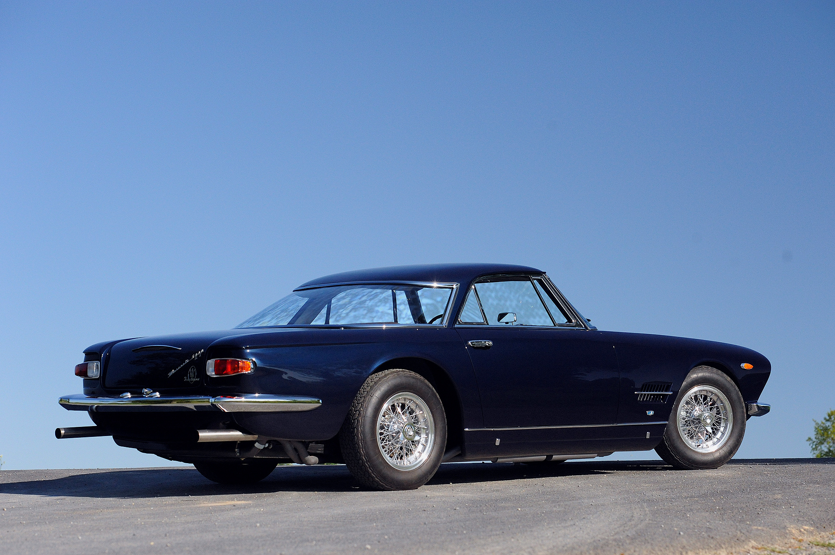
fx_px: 1854
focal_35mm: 80
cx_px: 418
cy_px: 278
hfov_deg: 25.4
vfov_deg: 17.0
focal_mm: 80
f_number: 6.3
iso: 2500
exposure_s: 1/2500
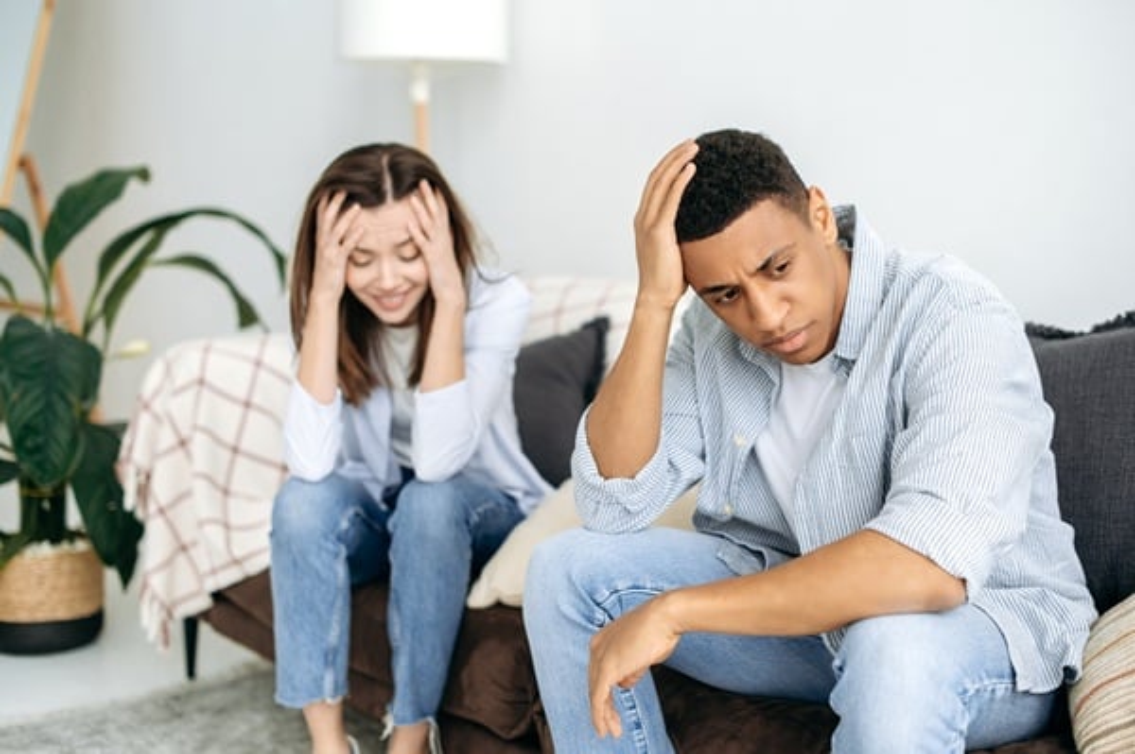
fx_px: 1575
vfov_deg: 26.9
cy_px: 377
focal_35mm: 50
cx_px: 568
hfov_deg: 39.6
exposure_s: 1/160
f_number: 2.2
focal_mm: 50
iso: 250
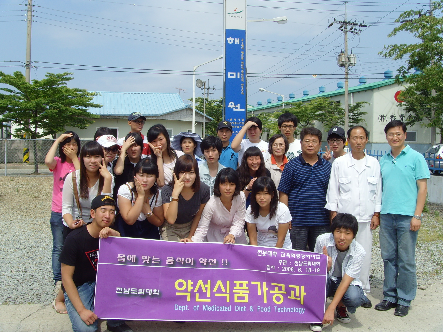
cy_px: 166
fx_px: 499
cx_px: 222
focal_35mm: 39
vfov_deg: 36.8
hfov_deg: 47.9
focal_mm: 6.6
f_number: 6.3
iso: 80
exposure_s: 1/350
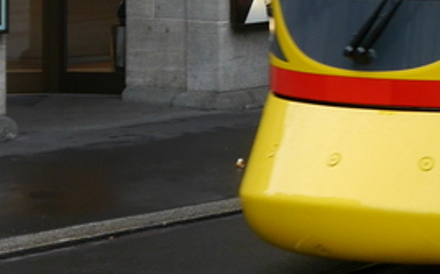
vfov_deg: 7.5
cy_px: -197
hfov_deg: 11.7
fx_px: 2049
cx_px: 683
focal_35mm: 171
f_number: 4.5
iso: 160
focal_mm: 18
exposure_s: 1/100
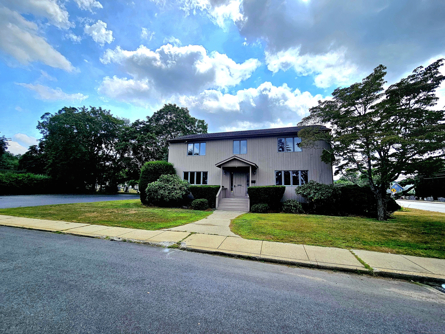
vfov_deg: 89.9
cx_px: 222
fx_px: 167
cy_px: 167
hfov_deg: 106.2
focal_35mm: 13
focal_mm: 2.2
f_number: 2.2
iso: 50
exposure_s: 1/3333
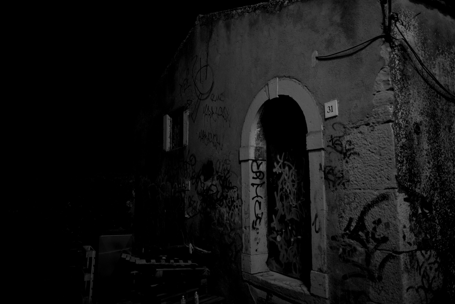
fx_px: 367
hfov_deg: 63.6
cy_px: 152
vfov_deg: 45.0
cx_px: 228
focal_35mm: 29
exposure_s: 1
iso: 200
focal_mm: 29
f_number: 3.8
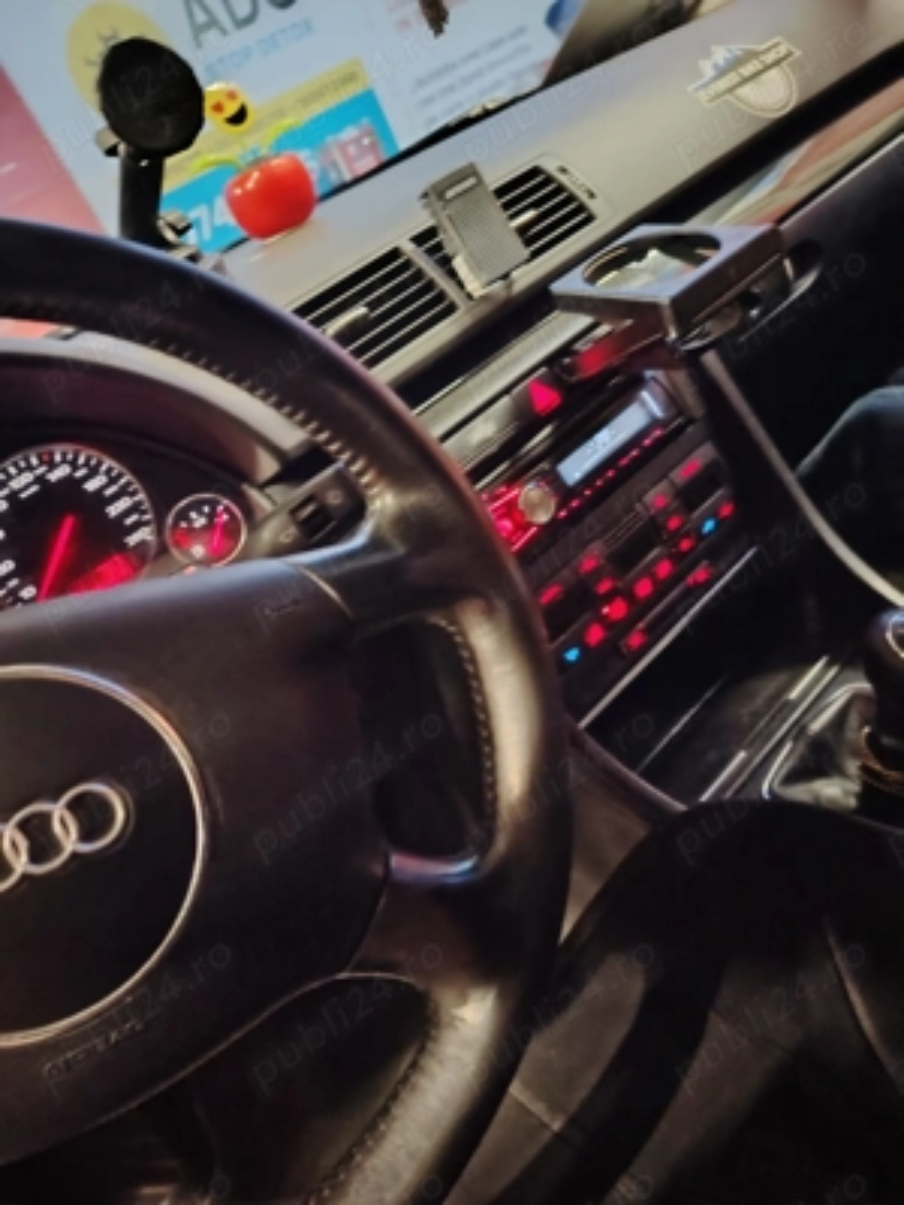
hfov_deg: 56.8
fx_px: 836
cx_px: 452
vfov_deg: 71.6
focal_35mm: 24
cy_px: 602
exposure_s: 1/16.7
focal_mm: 5.25
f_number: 1.75
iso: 7808
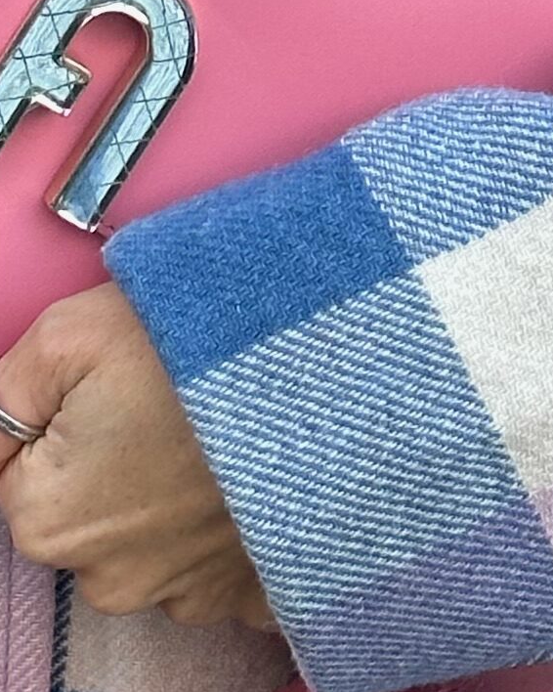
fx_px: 5465
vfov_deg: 7.1
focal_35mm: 267
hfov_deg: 5.8
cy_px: -494
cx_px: -112
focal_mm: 6.86
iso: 64
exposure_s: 1/121
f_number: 1.78
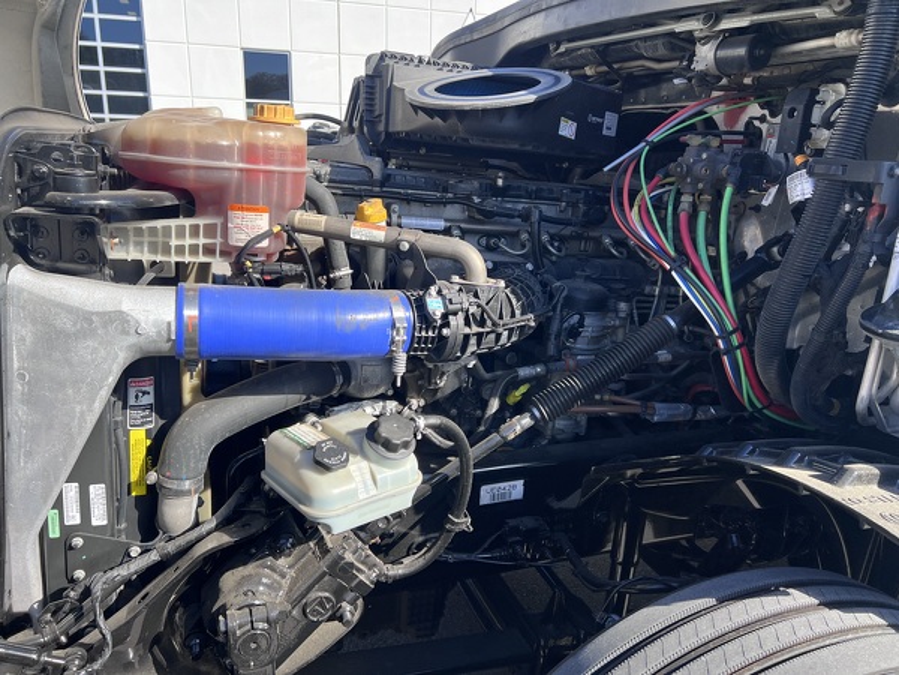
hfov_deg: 67.3
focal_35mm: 26
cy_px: 338
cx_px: 450
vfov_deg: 53.1
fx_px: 675
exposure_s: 1/1159
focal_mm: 5.7
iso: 50
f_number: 1.5
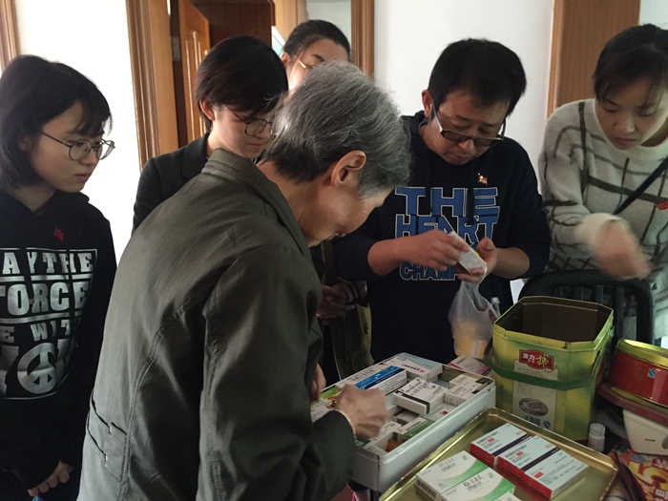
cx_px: 334
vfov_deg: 48.2
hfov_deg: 61.7
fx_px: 560
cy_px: 250
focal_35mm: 29
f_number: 2.2
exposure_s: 1/15
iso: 250
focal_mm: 4.15
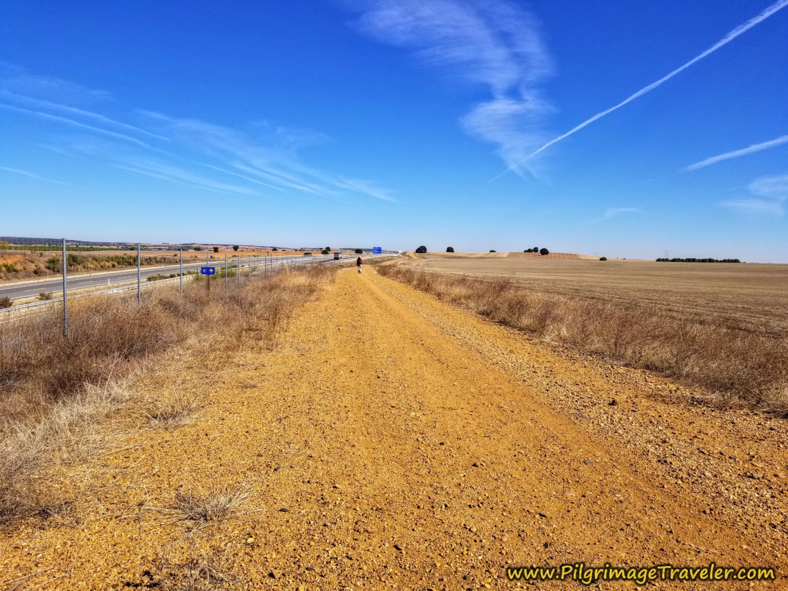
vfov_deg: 53.1
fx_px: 592
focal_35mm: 26
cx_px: 394
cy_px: 296
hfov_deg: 67.3
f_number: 1.7
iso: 50
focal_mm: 4.3
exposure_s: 1/3336
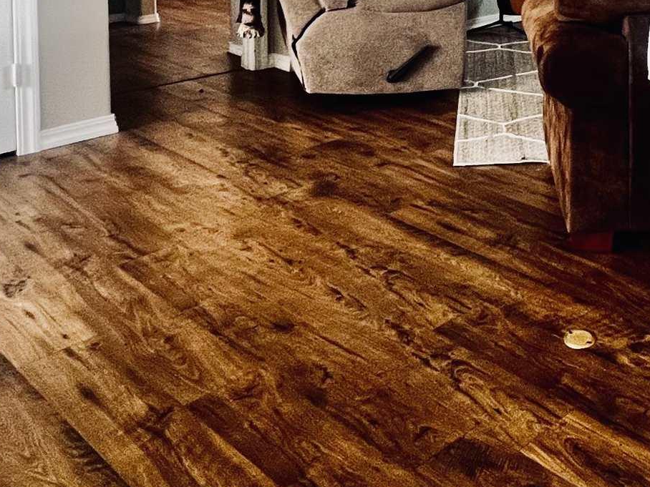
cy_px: -98
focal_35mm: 44
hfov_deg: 39.2
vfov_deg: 28.6
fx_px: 826
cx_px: 608
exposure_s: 1/60
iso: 160
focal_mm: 1.57
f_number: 1.8
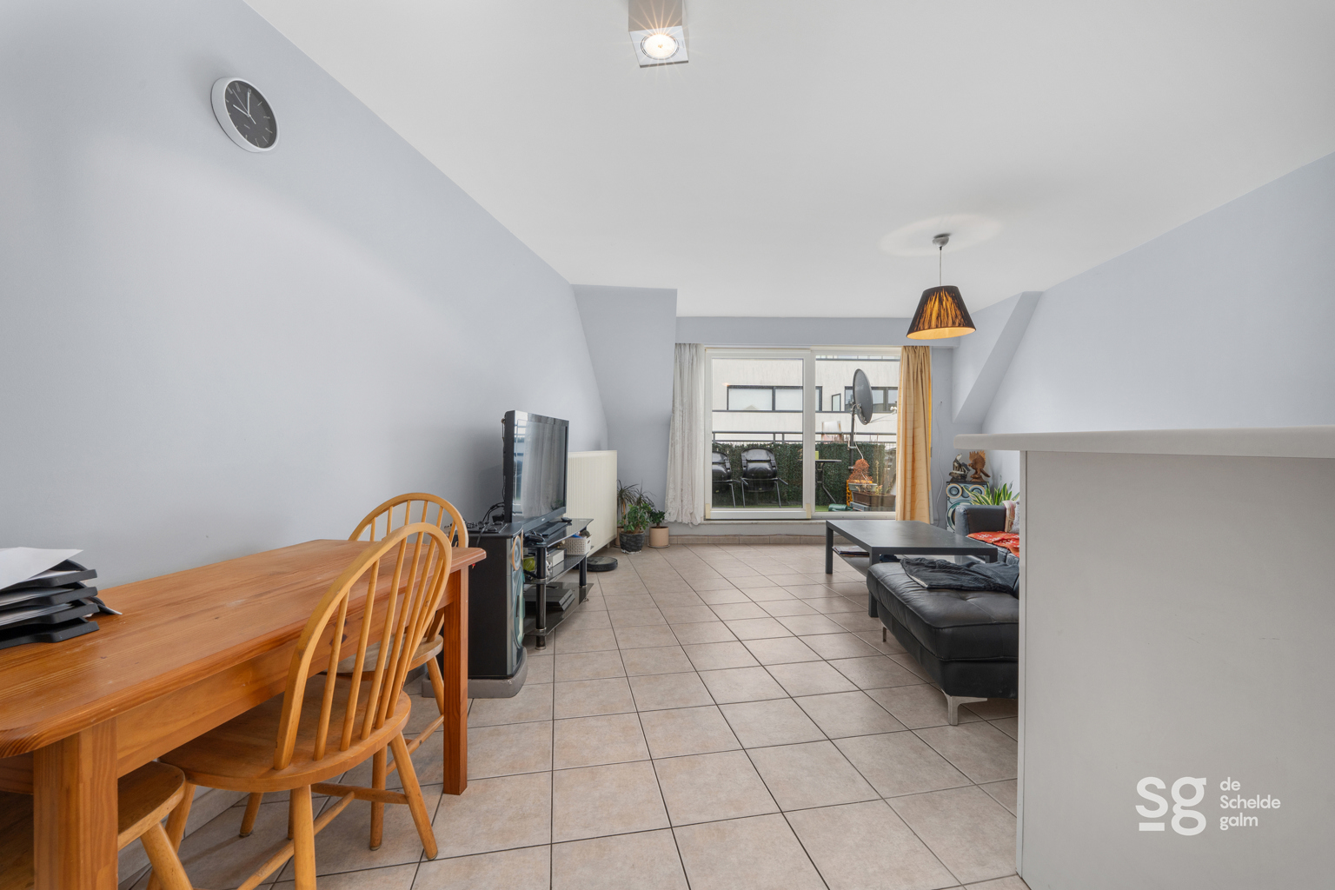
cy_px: 445
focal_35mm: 14
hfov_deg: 104.3
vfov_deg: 81.2
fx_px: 519
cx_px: 668
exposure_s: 1/2.5
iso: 320
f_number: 11
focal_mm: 14
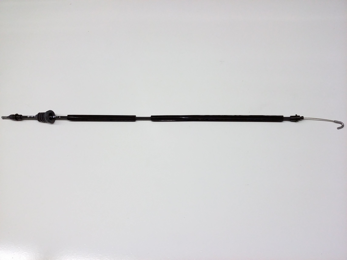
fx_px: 321
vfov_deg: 44.2
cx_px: 174
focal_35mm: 32
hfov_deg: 56.8
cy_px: 130
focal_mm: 3.4
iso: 160
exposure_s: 1/30
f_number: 2.4
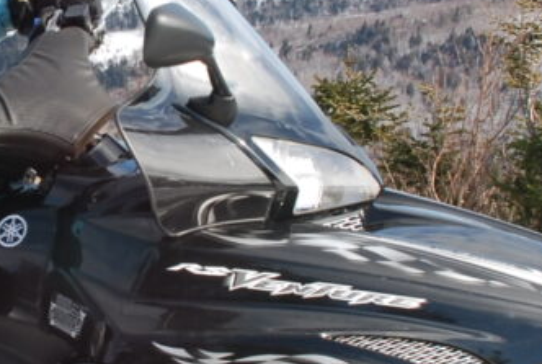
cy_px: 125
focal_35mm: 139
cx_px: 70
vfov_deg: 9.9
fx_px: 2097
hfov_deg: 14.6
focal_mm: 20
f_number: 9
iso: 100
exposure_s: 1/100
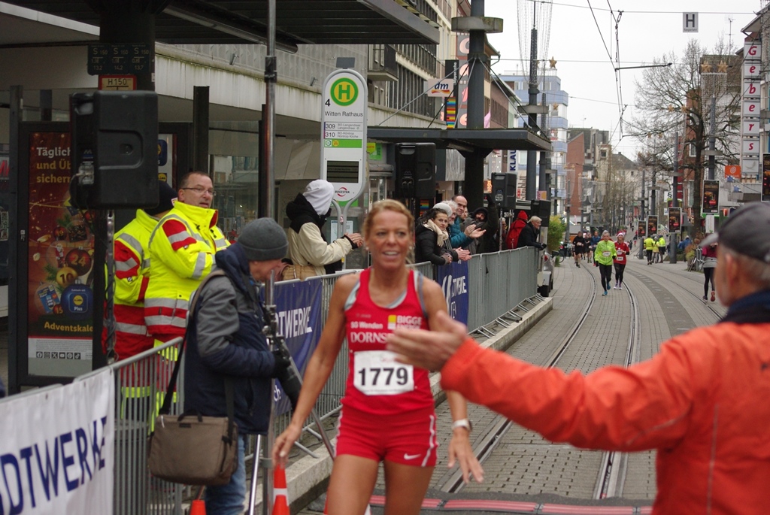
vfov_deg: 16.7
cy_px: 258
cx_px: 385
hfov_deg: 24.7
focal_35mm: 82
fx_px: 1756
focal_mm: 55
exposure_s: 1/200
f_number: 5
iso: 800
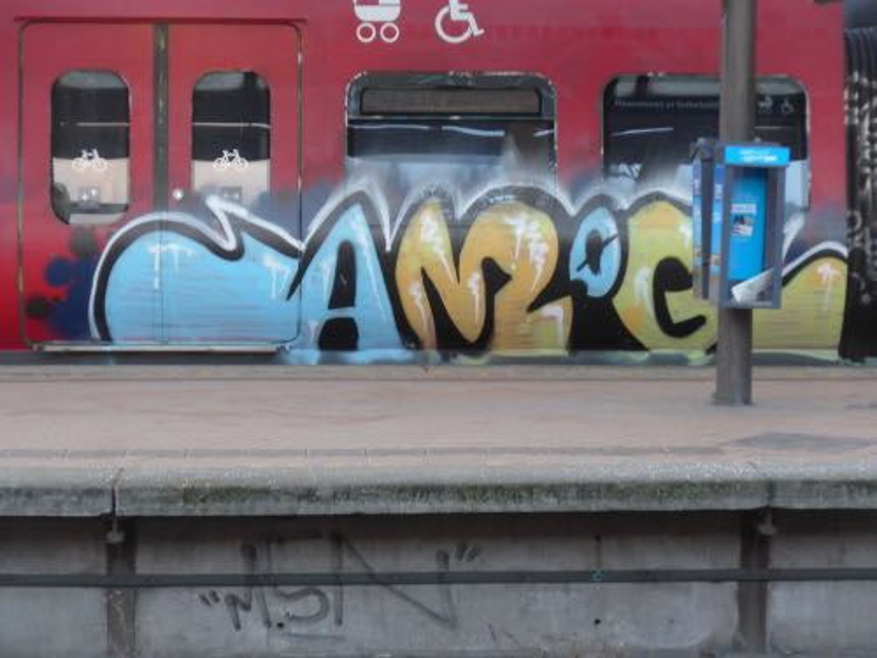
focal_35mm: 124
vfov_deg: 12.0
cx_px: 438
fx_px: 3142
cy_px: 329
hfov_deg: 15.9
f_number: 5.2
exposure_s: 1/40
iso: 400
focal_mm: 24.3
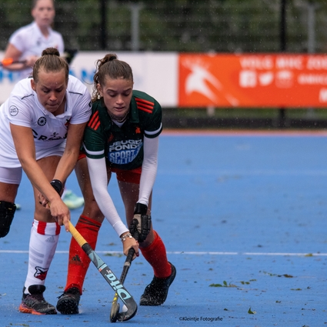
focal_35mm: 557
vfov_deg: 3.1
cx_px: 126
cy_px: 164
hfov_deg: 3.1
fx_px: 5953
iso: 1600
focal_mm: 290
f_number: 6
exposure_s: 1/1000
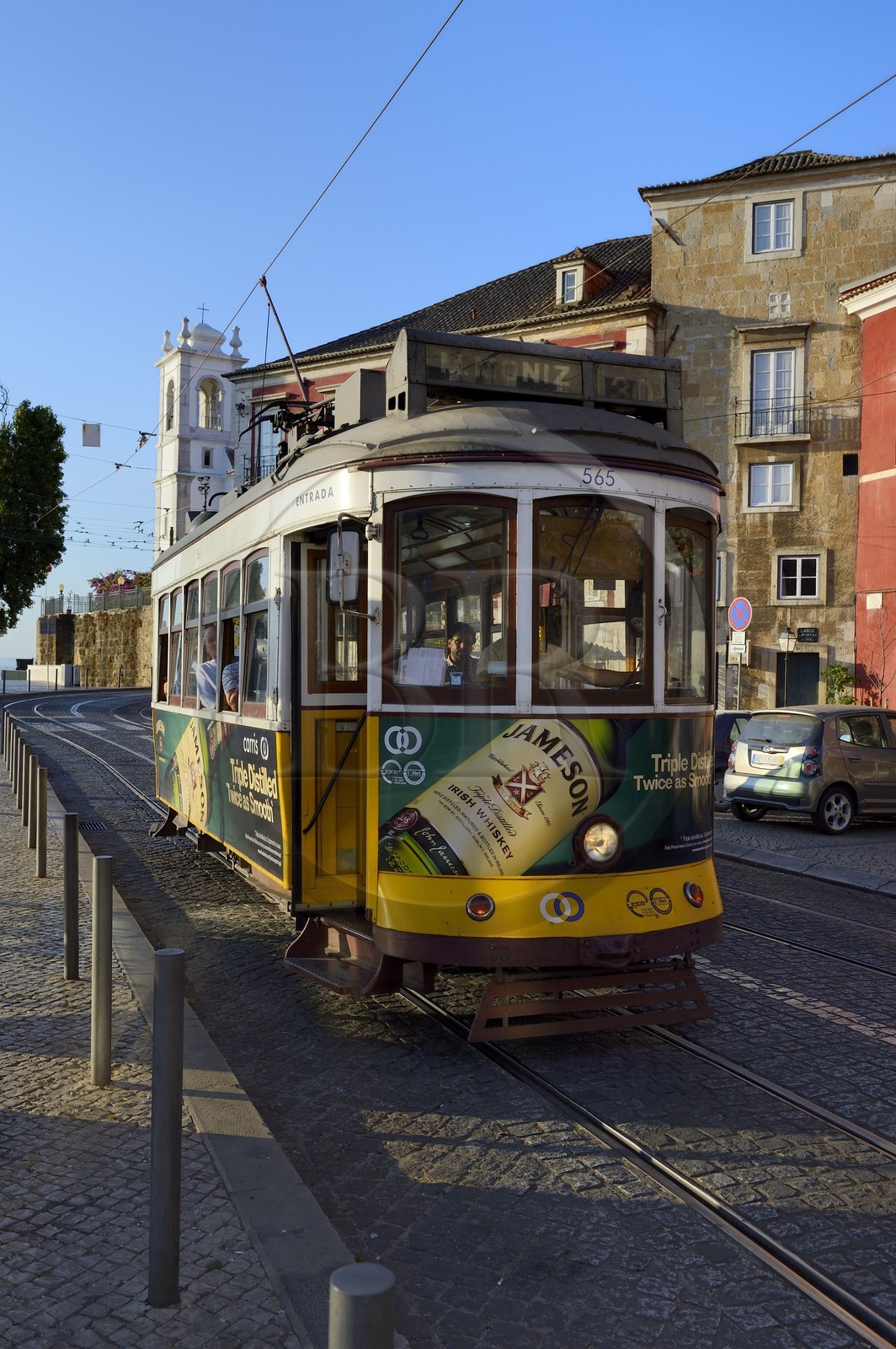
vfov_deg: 58.8
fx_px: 1197
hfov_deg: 41.0
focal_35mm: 32
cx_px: 448
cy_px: 674
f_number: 9
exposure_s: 1/500
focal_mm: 32
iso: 200
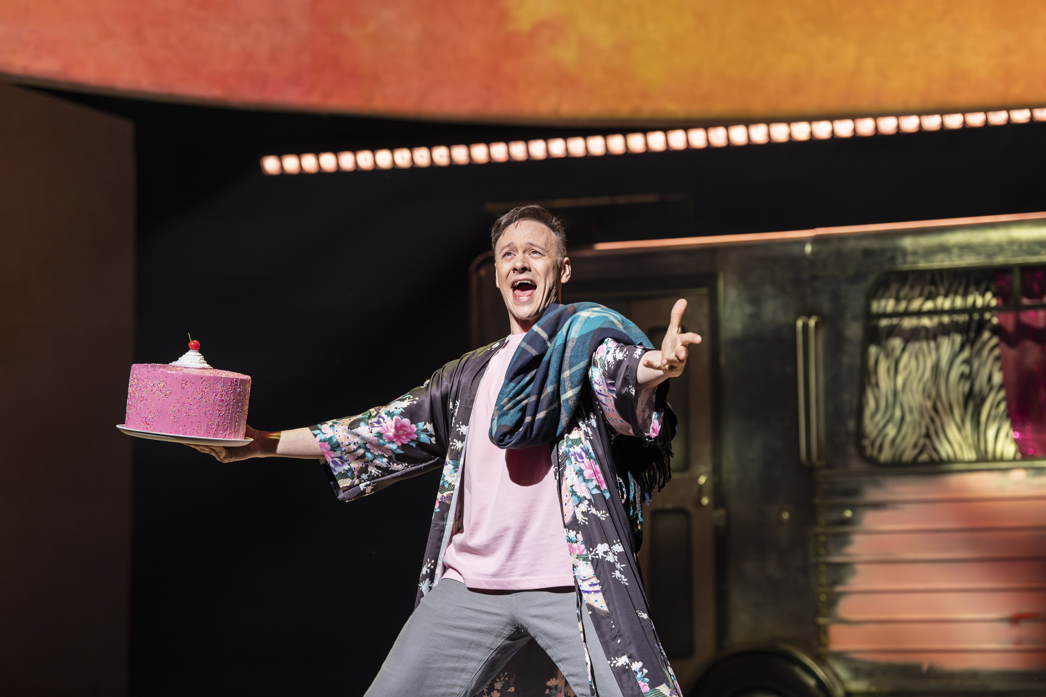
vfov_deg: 12.3
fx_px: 3225
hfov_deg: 18.4
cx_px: 523
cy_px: 348
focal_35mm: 111
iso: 1600
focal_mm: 111
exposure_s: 1/320
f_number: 3.5
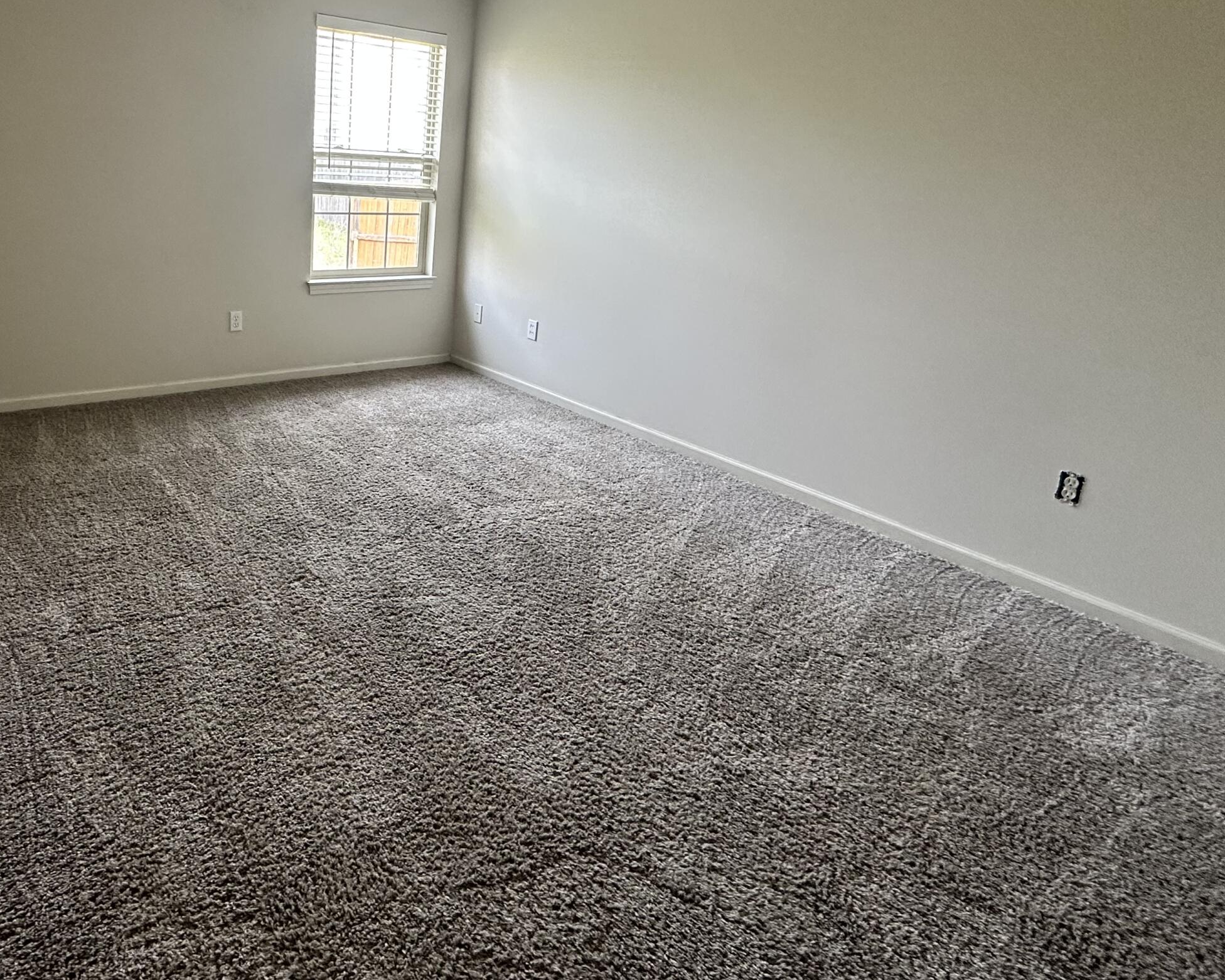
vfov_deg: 63.8
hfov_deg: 74.3
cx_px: 374
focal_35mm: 21
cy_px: 323
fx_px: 761
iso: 200
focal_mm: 2.22
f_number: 2.2
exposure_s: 1/120
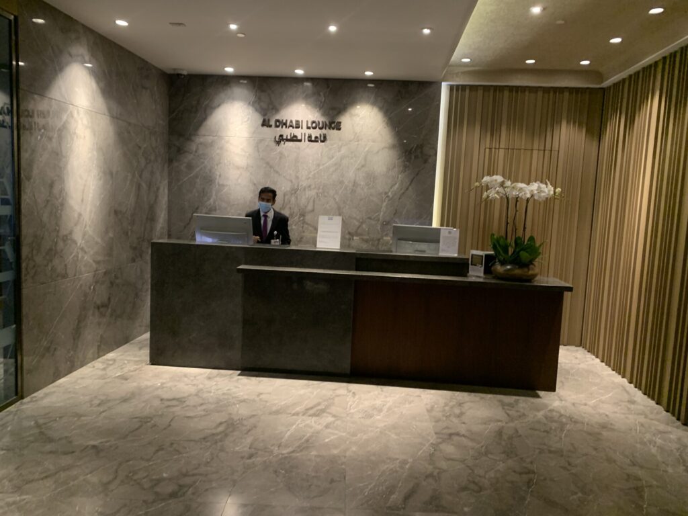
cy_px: 258
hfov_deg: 67.3
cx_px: 344
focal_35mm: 26
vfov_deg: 53.1
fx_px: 517
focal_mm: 4.25
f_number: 1.8
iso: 125
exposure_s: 1/50
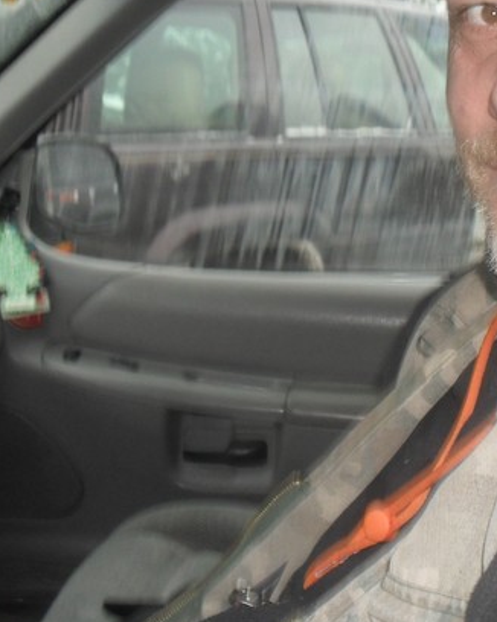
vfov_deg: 28.1
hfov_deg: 22.4
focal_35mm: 67
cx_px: 425
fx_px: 1233
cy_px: 195
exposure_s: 1/45
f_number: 3.2
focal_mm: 6.3
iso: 200
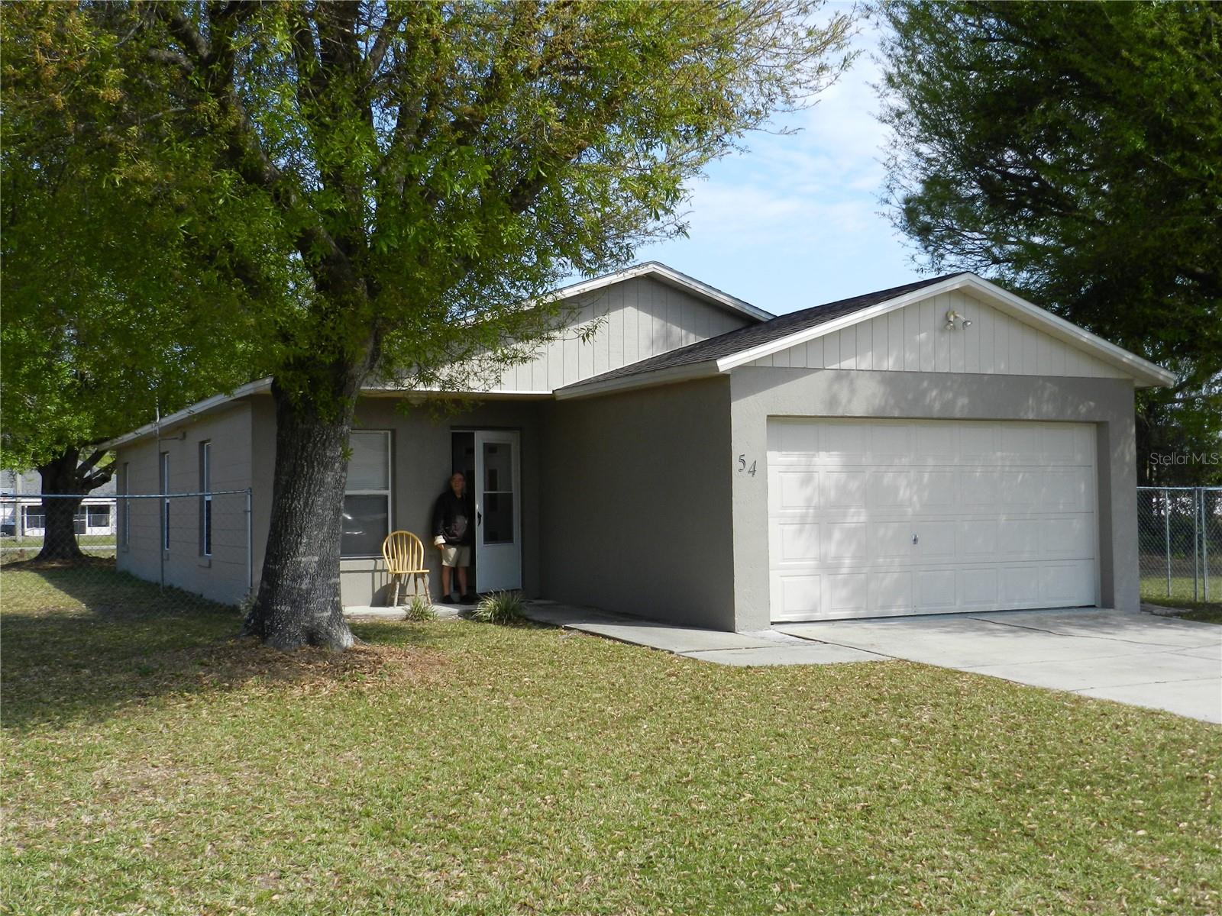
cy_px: 458
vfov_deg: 37.7
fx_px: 1341
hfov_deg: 49.0
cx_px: 611
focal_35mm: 38
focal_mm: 6.7
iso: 160
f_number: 4
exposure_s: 1/800
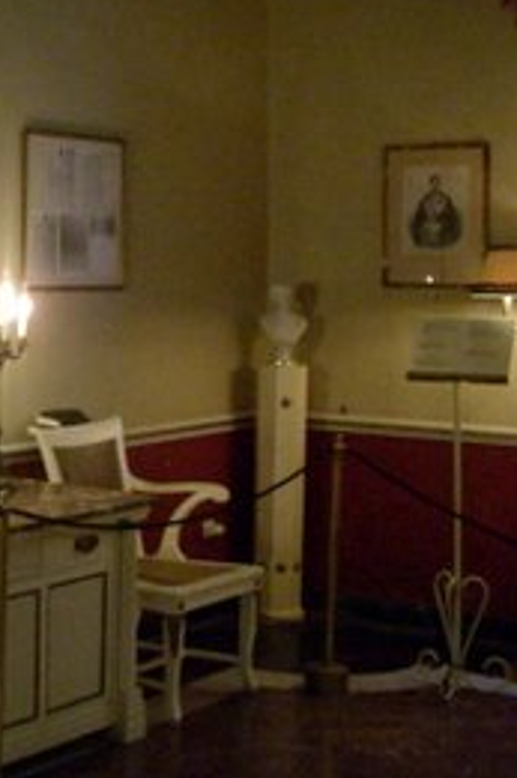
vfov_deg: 28.3
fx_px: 1531
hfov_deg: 18.1
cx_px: -117
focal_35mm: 71
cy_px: 263
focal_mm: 6.2
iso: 565
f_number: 2.8
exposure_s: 1/30
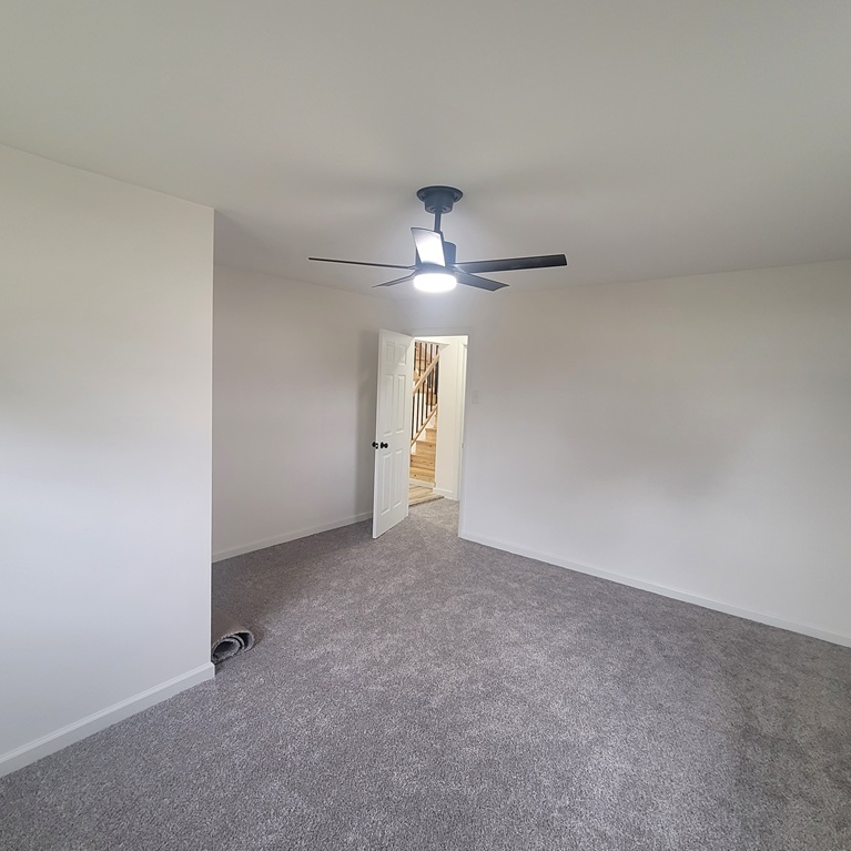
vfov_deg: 87.4
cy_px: 419
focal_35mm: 16
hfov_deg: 87.2
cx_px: 386
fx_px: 445
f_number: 2.2
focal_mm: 2.2
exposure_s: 1/60
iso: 160
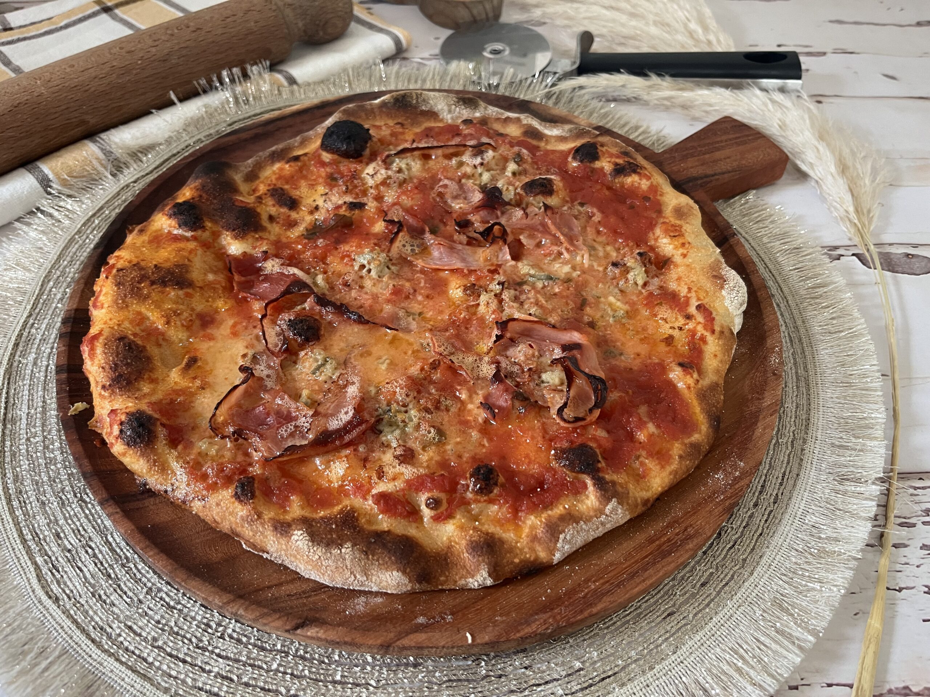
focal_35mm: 26
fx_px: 699
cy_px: 348
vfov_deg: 53.1
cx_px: 465
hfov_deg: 67.3
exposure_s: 1/50
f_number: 1.6
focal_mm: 5.1
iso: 320
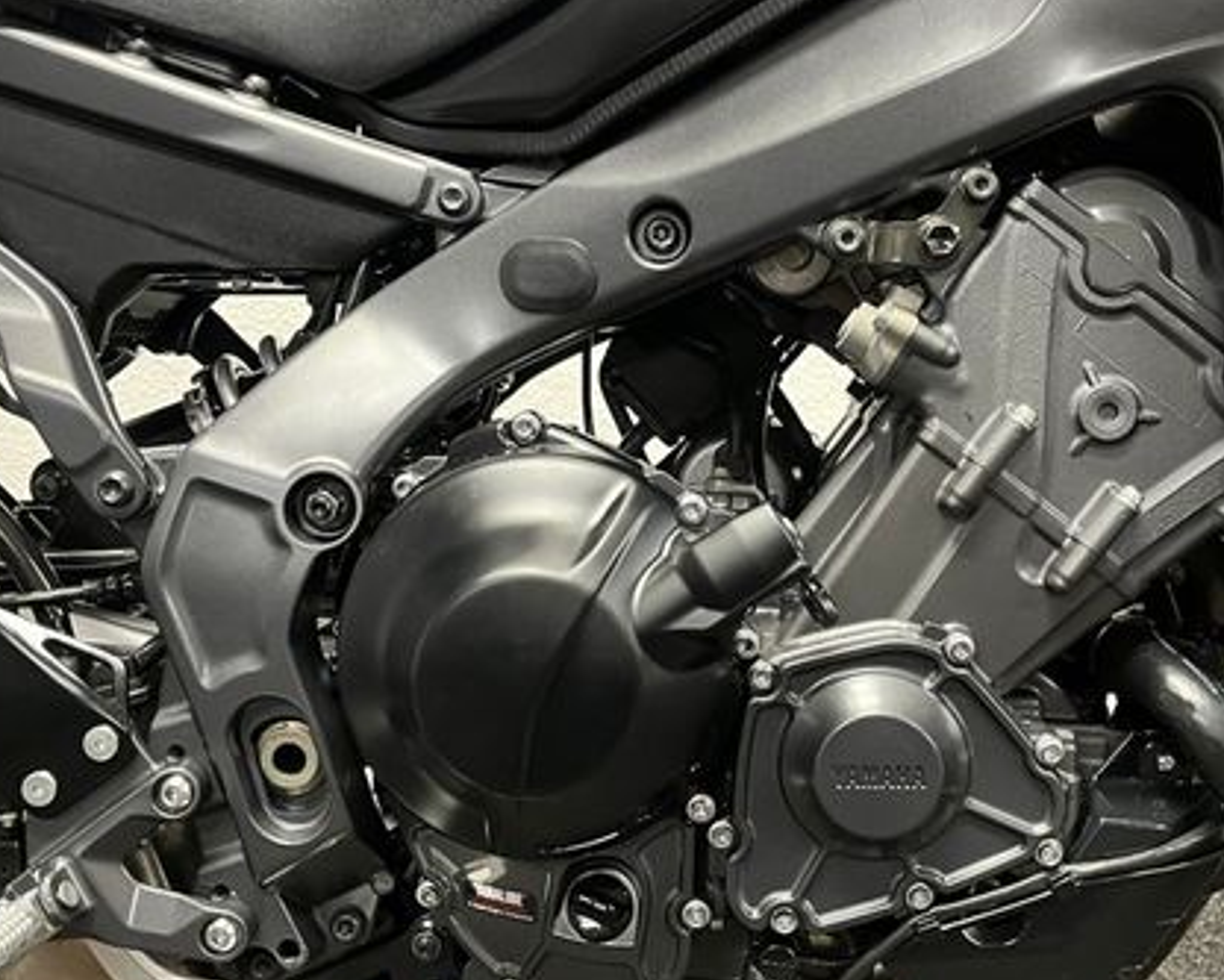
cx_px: 662
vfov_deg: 38.2
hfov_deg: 46.8
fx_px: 1413
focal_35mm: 39
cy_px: 450
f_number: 1.6
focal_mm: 5.1
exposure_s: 1/33
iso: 400
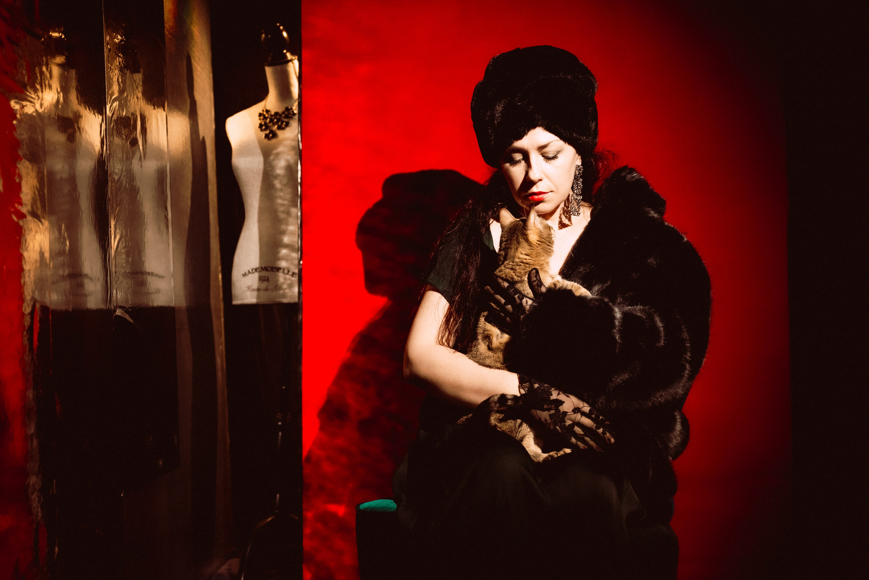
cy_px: 290
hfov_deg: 48.4
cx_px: 434
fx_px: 966
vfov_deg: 33.4
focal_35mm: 40
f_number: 2.8
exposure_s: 1/125
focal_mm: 40
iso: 500
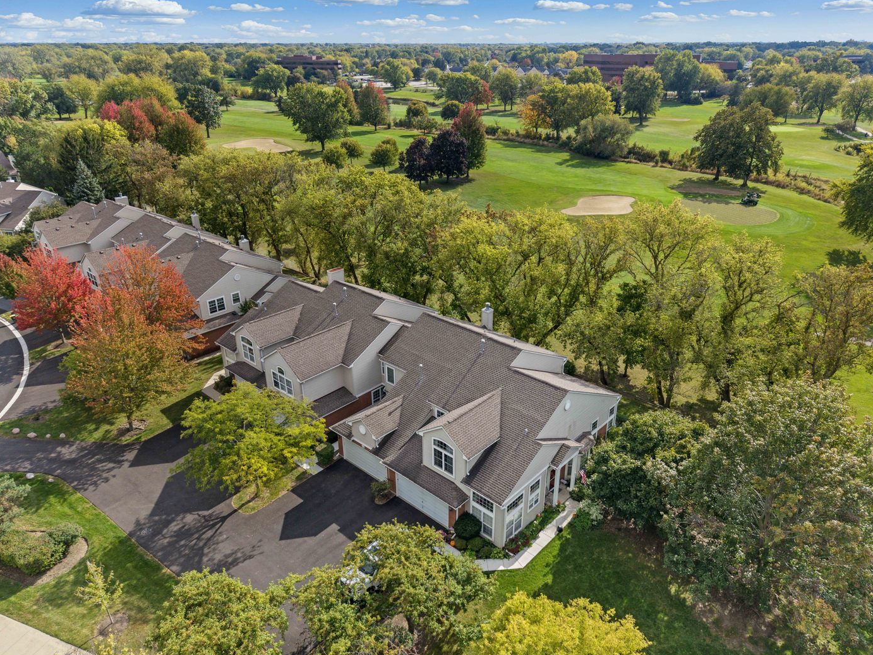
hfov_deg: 69.4
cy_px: 330
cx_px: 454
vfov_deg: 54.9
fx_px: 631
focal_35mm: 25
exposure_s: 1/1250
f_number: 1.8
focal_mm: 8.67
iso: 200
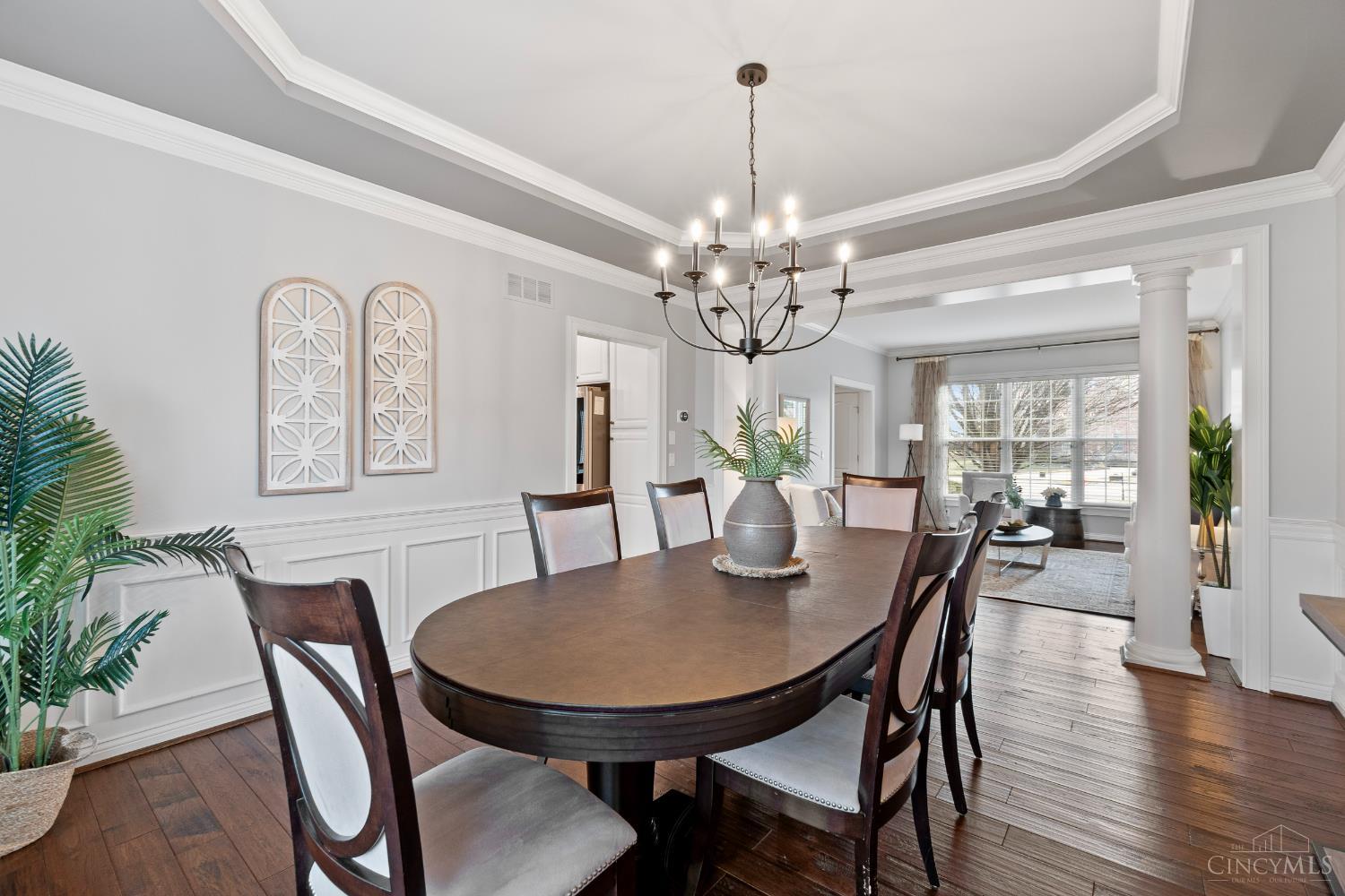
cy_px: 448
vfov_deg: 77.3
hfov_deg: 100.4
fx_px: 560
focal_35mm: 15
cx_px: 672
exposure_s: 1/1.67
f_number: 8
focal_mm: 10
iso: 400
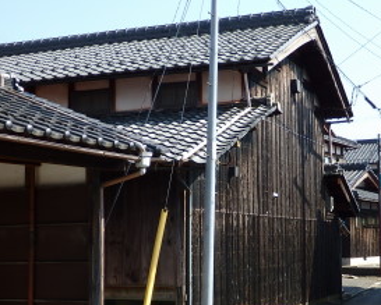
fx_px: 813
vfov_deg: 21.3
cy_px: 187
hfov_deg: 26.3
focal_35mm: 72
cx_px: 240
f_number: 3.8
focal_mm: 8
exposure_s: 1/500
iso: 125
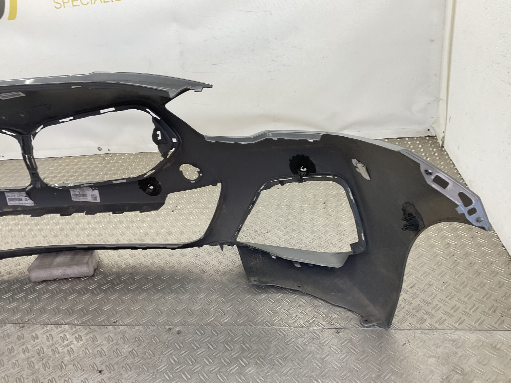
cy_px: 192
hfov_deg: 61.7
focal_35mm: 29
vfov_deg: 48.2
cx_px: 256
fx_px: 428
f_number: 1.8
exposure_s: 1/120
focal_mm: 3
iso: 32
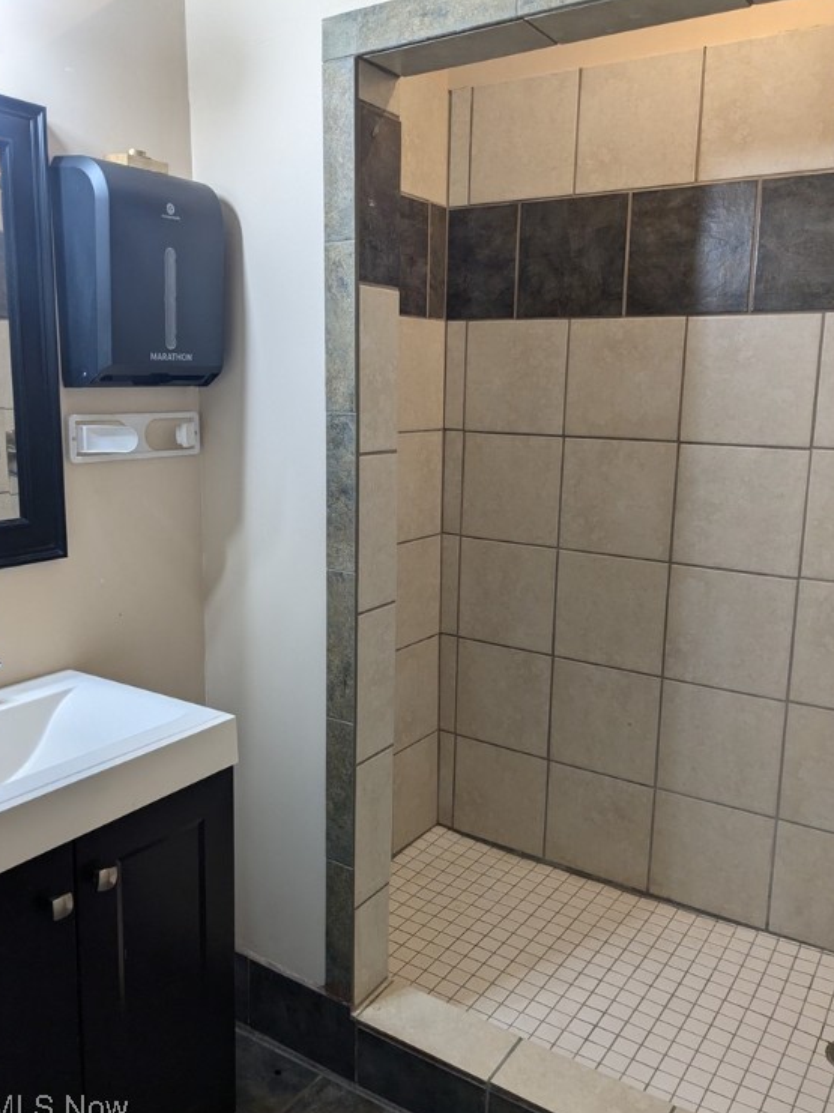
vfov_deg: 63.5
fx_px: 900
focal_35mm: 28
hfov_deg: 49.7
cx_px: 413
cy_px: 565
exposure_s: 1/120
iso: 127
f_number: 1.73
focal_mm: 4.38
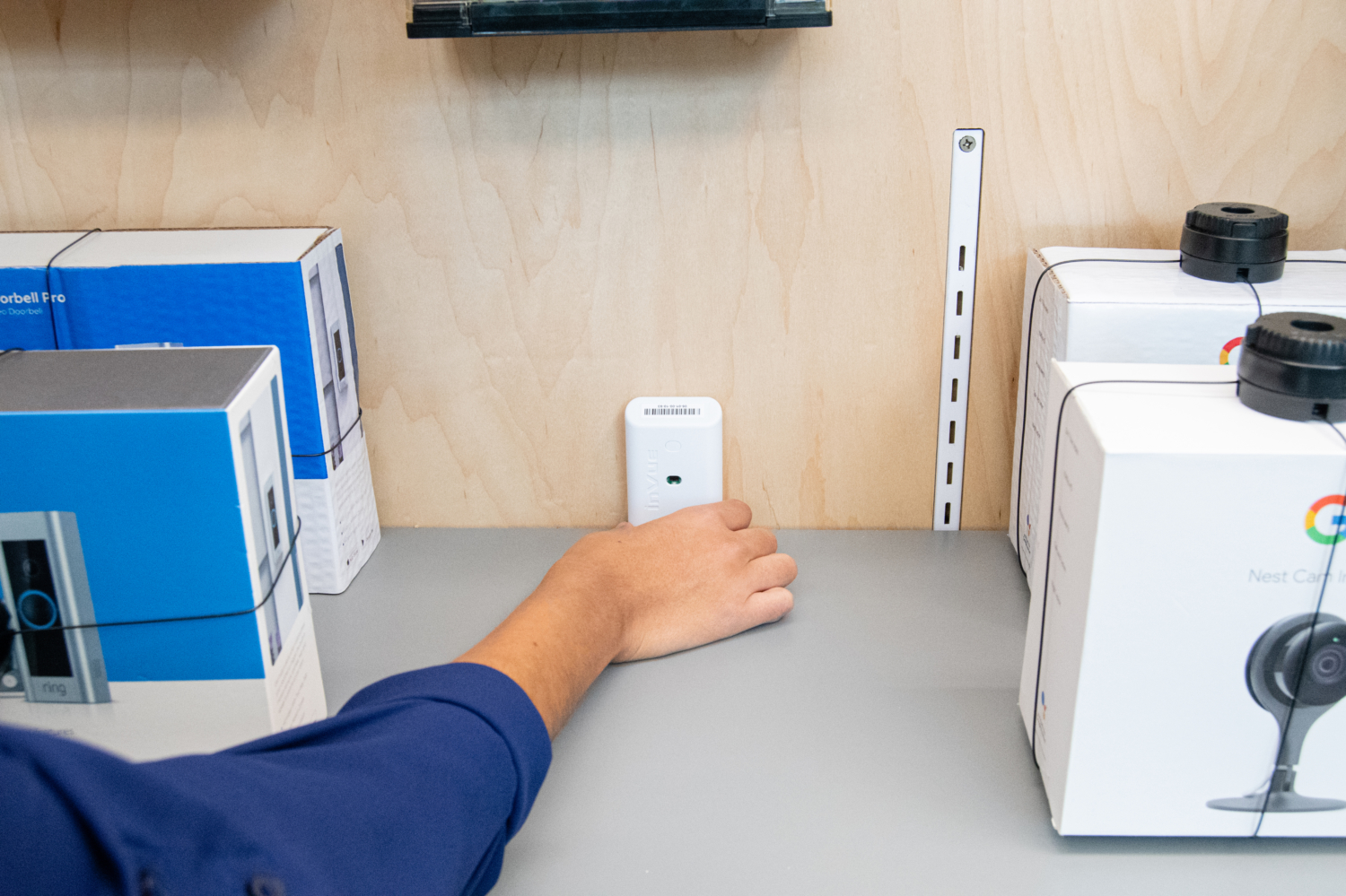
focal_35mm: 39
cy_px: 448
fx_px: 1458
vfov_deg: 34.2
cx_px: 673
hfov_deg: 49.6
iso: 1600
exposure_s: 1/100
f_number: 6.3
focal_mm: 26
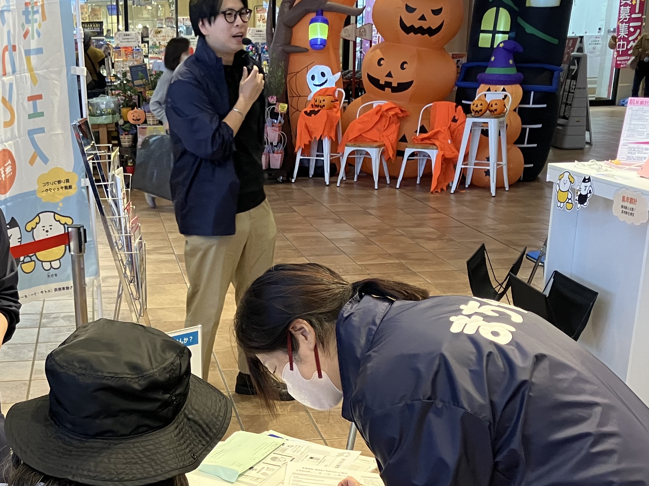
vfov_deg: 27.4
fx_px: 975
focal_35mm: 52
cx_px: 193
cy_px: 398
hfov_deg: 36.3
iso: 100
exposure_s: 1/60
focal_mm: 3.99
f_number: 1.8
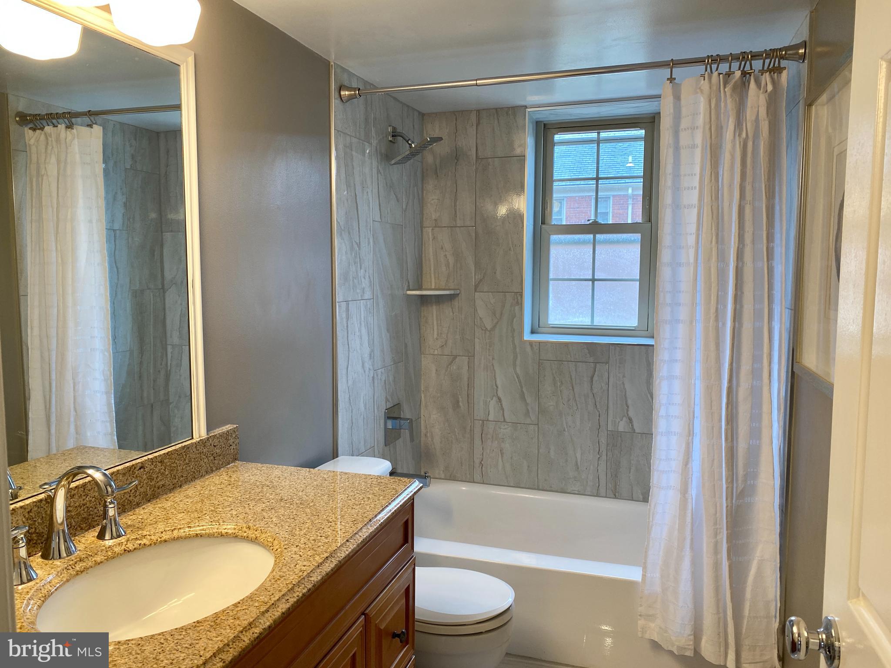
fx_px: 669
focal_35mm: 26
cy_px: 334
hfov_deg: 67.3
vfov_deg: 53.1
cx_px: 446
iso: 125
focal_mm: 4.25
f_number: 1.8
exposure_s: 1/120
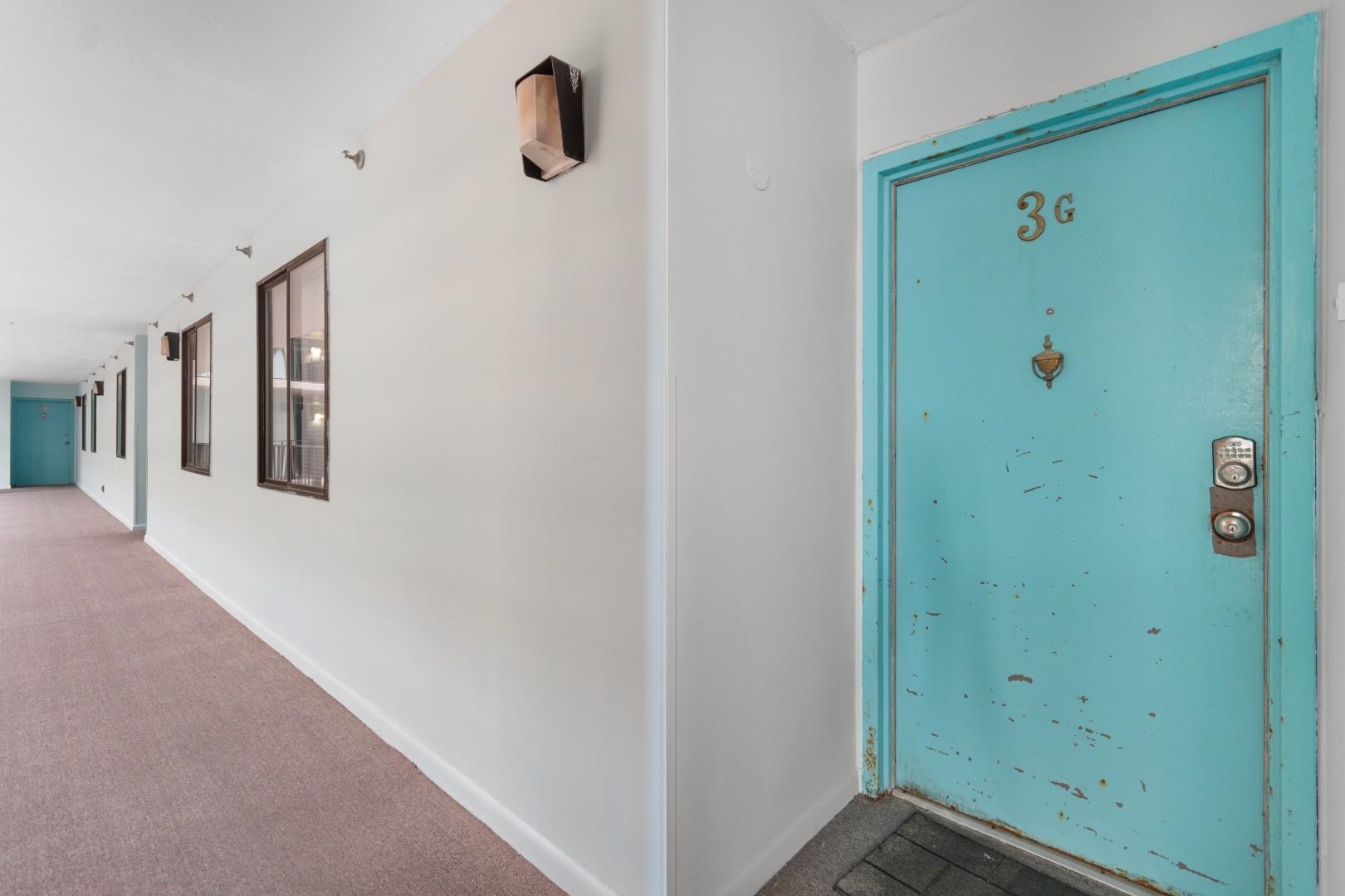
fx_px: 560
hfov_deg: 100.4
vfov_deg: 77.3
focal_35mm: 15
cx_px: 672
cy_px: 448
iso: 100
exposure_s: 1/2
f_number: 4.5
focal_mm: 10
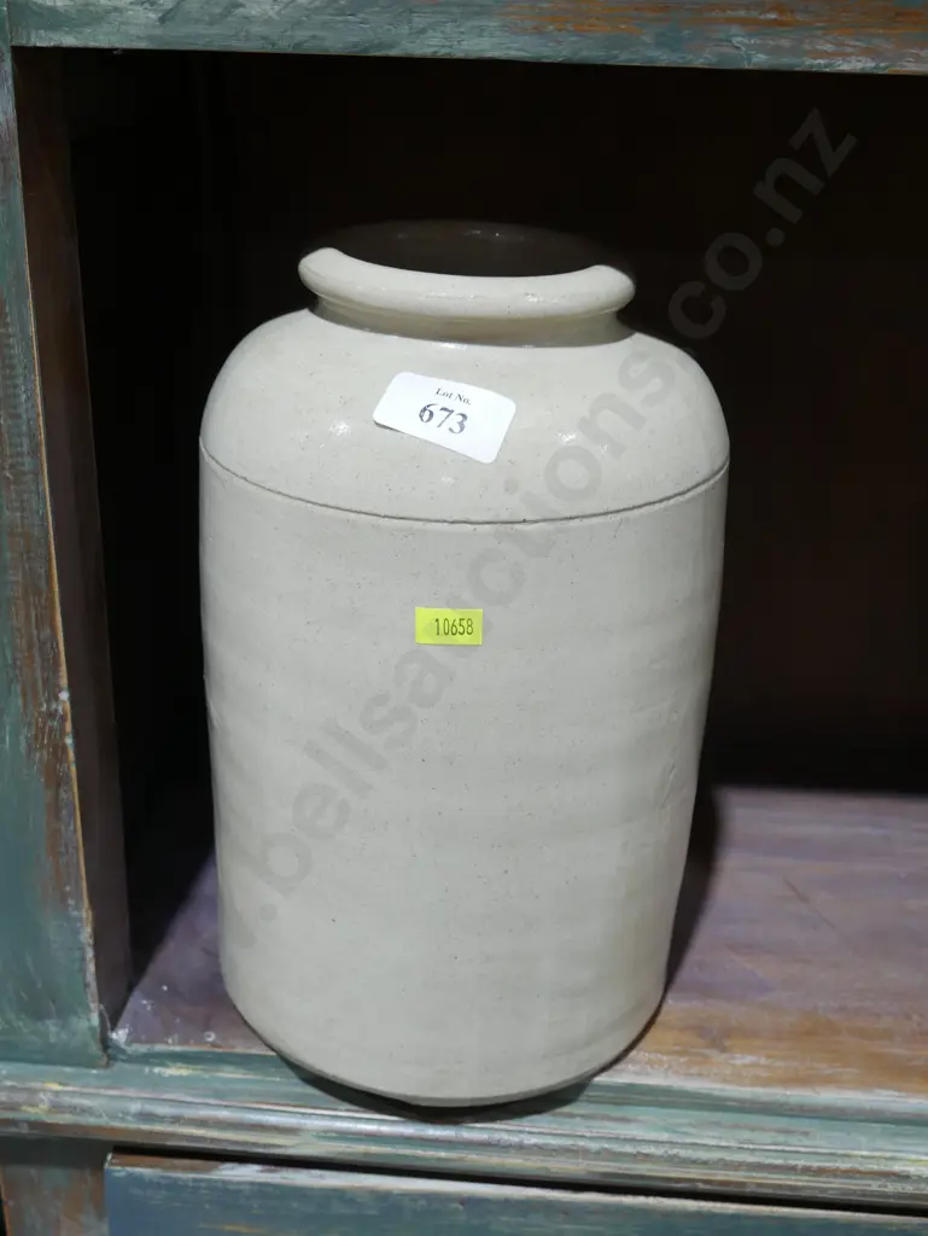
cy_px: 618
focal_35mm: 42
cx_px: 464
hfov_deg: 34.4
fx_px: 1500
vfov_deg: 44.8
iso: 640
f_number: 4.6
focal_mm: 21
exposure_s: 1/60
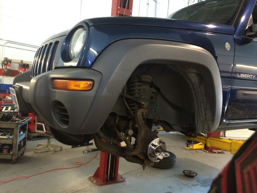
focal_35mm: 29
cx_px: 128
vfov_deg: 48.2
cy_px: 96
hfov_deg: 61.7
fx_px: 215
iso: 200
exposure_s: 1/30
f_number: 2.2
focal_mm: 4.15
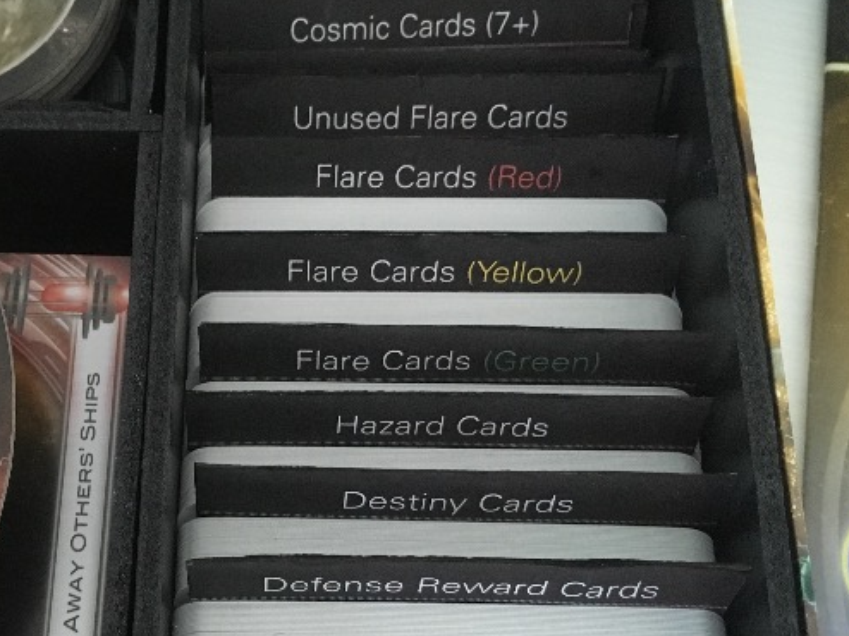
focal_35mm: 47
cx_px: 211
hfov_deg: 39.4
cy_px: 411
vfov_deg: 30.7
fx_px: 1152
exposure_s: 1/15
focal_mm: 4.15
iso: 320
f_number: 2.2
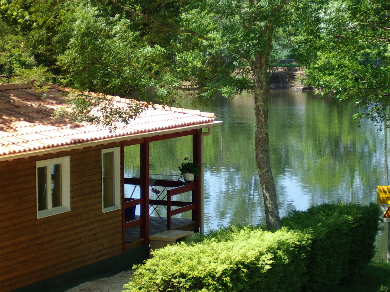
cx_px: 195
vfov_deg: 13.0
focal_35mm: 114
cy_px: 146
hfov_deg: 17.3
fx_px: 1284
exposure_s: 1/160
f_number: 5
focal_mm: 17.4
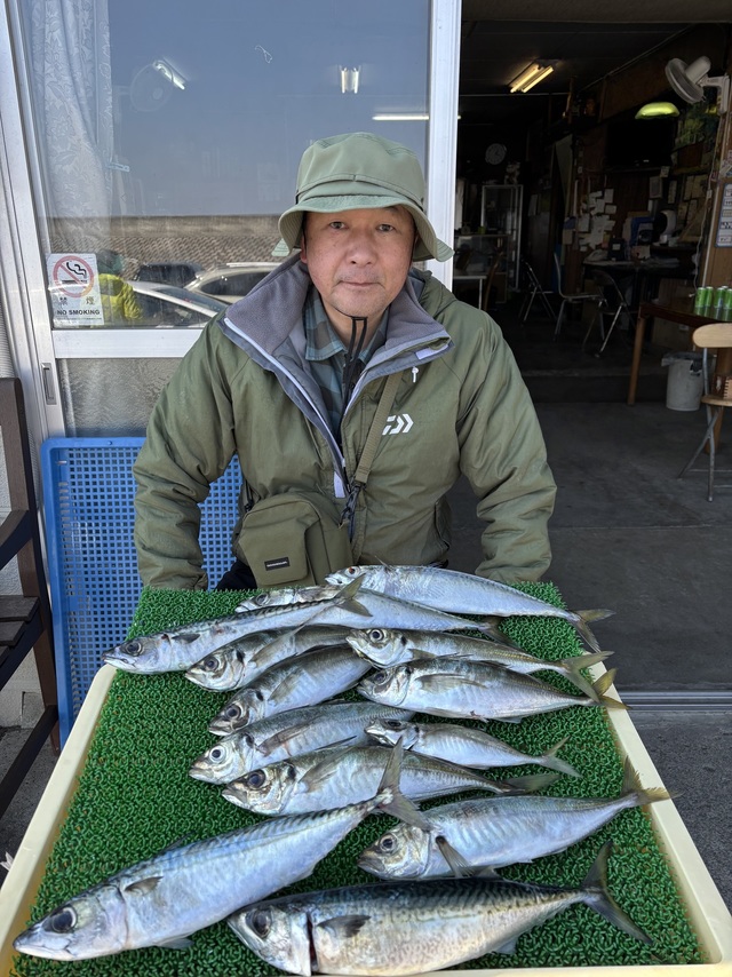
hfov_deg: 53.0
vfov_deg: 67.3
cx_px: 366
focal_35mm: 26
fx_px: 733
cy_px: 488
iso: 50
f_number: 1.6
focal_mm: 5.96
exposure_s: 1/654
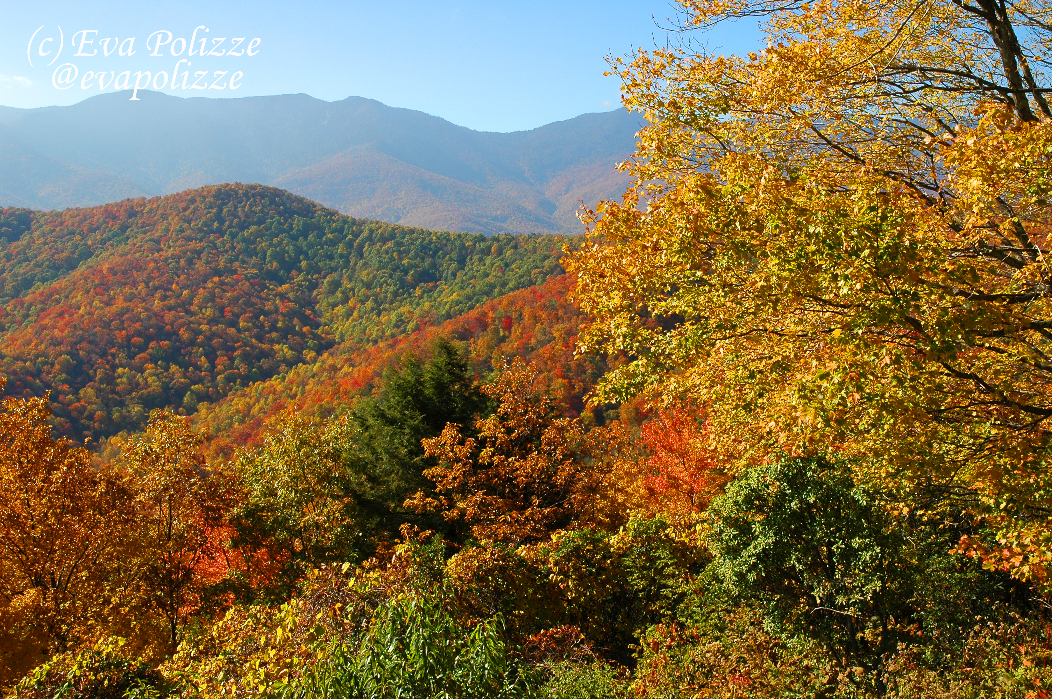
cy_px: 350
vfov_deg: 33.0
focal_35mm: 40
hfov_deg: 48.0
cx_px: 526
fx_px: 1182
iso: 200
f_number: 10
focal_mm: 27
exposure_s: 1/200
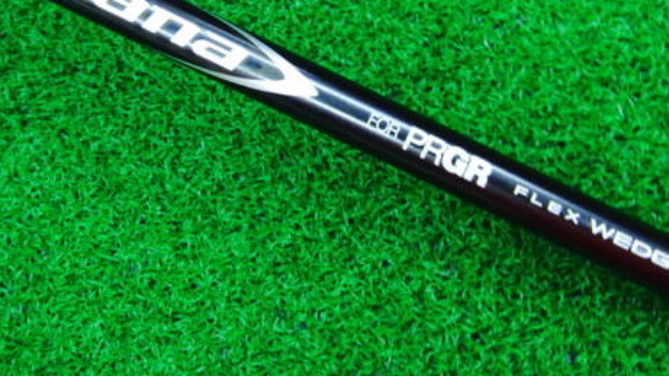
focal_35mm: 56
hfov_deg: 36.9
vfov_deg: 21.0
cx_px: 232
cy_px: 48
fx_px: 993
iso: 400
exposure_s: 1/25
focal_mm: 6.42
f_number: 3.6
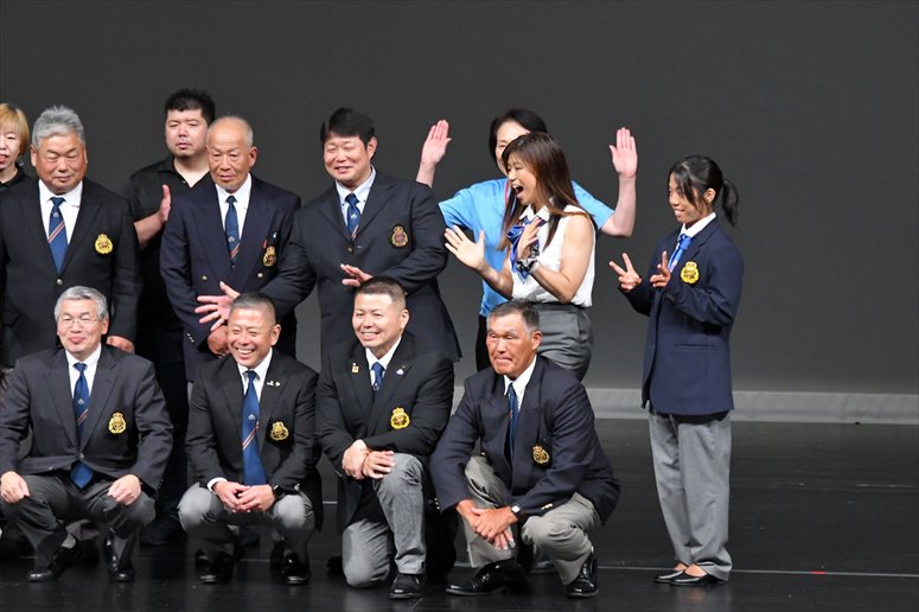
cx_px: 460
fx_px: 6889
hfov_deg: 7.6
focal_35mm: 270
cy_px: 306
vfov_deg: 5.1
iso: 4000
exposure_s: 1/400
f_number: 5.6
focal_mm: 180
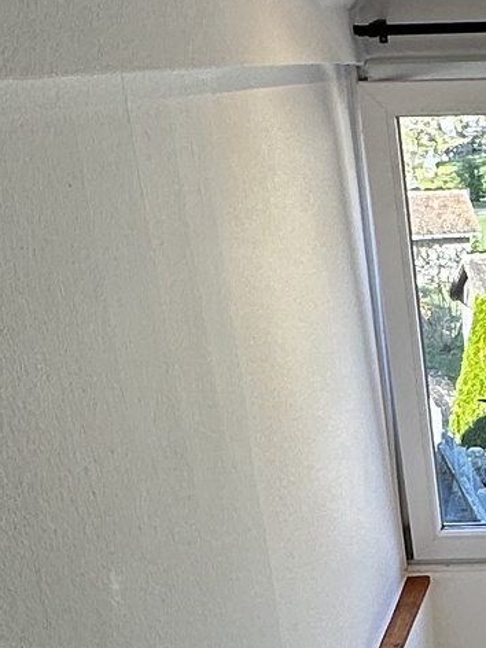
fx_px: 1423
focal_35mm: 76
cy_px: 619
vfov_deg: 24.7
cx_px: 678
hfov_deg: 17.8
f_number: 2.2
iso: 40
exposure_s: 1/164
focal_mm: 2.22
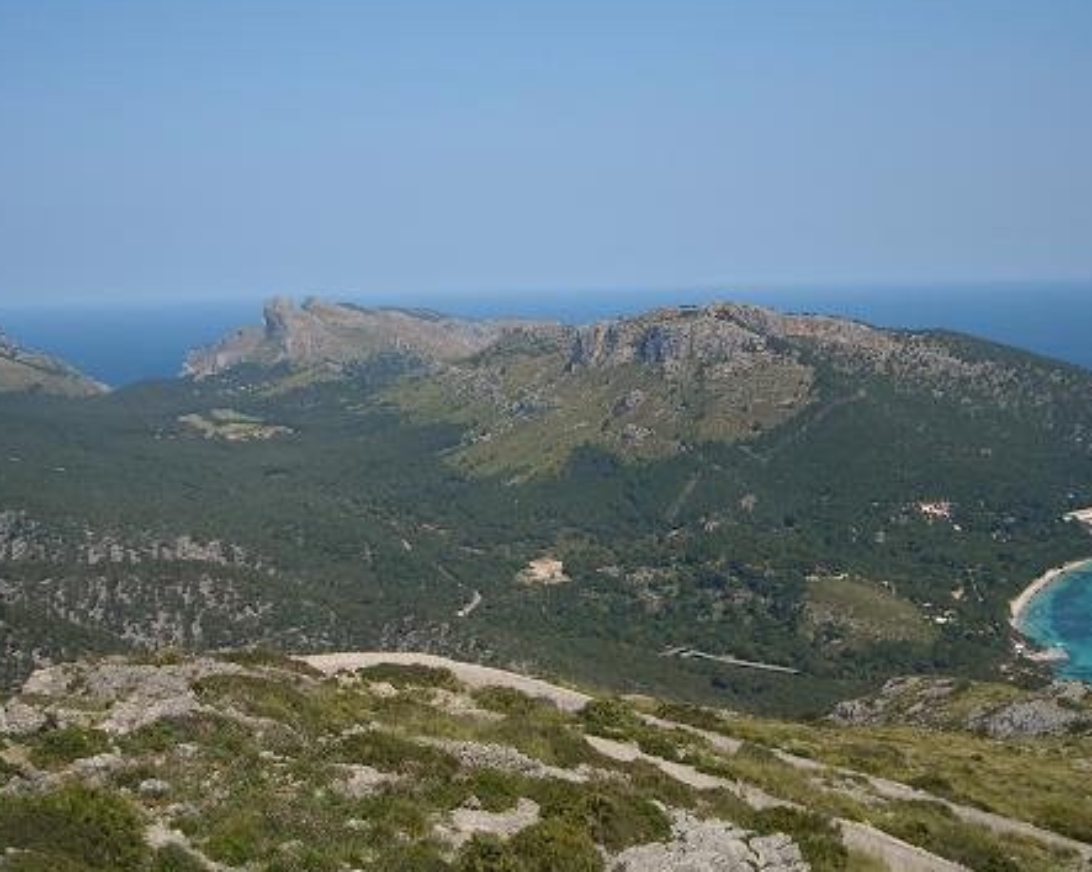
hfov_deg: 37.3
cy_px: 372
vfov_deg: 30.2
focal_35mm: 50
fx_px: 1615
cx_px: 567
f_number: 5.6
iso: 64
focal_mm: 5.7
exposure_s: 1/402
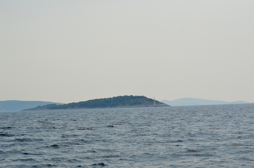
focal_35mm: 105
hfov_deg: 19.5
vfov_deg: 13.0
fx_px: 739
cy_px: 84
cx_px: 127
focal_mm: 70
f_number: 5.6
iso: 400
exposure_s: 1/4000
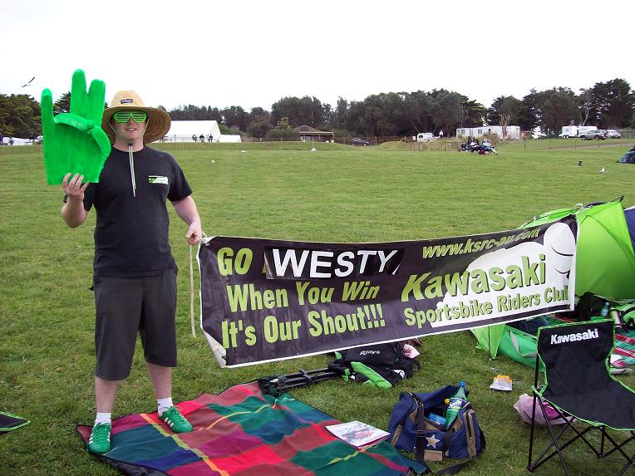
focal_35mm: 36
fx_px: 660
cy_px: 238
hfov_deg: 51.4
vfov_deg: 39.7
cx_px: 318
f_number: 2.7
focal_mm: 6
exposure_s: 1/209
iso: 80
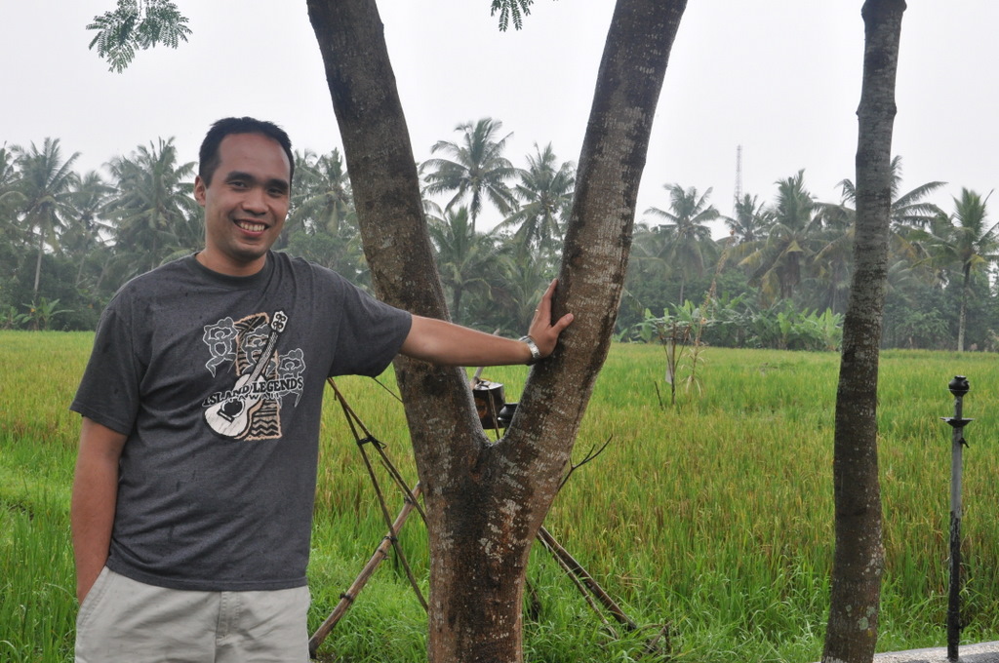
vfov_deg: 26.4
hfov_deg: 38.9
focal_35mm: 51
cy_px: 332
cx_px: 500
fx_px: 1413
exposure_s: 1/125
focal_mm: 34
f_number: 11
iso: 1000
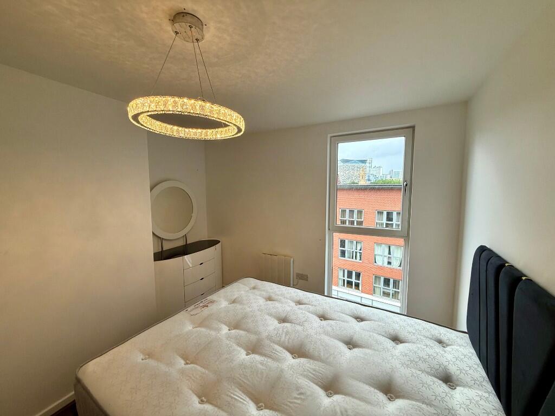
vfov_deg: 85.7
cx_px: 278
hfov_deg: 102.1
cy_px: 208
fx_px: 224
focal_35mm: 14
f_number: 2.2
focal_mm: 2.22
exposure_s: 1/131
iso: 64
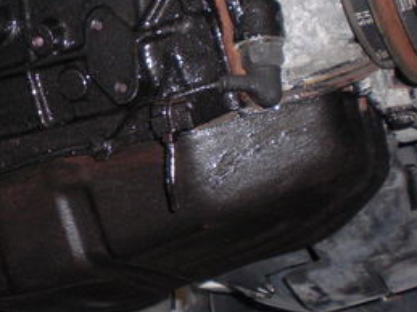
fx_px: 1132
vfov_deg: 15.7
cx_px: -55
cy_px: 133
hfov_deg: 19.9
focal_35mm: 94
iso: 200
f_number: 3.1
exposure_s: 1/30
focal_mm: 6.3
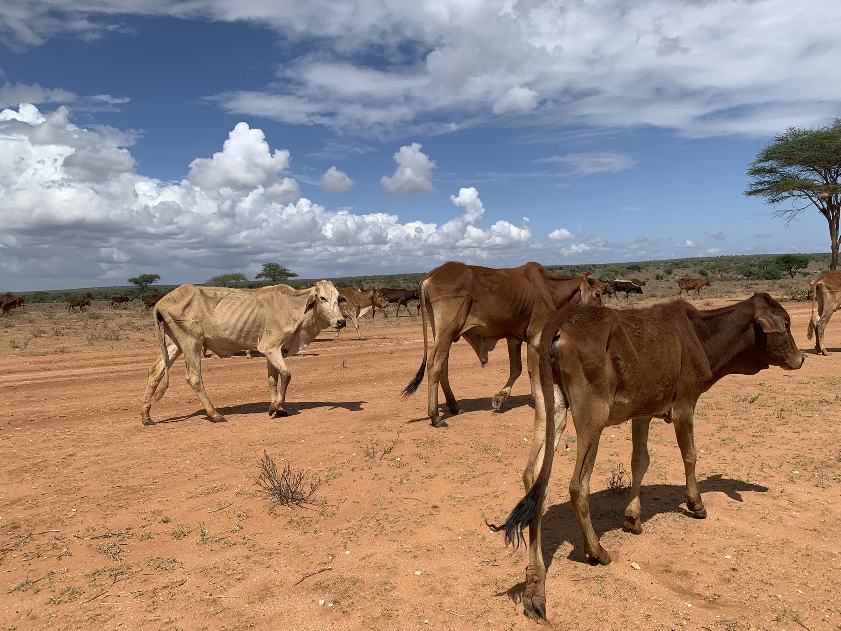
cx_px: 420
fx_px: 632
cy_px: 316
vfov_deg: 53.1
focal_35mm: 26
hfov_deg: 67.3
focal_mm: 4.25
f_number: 1.8
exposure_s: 1/4673
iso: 25
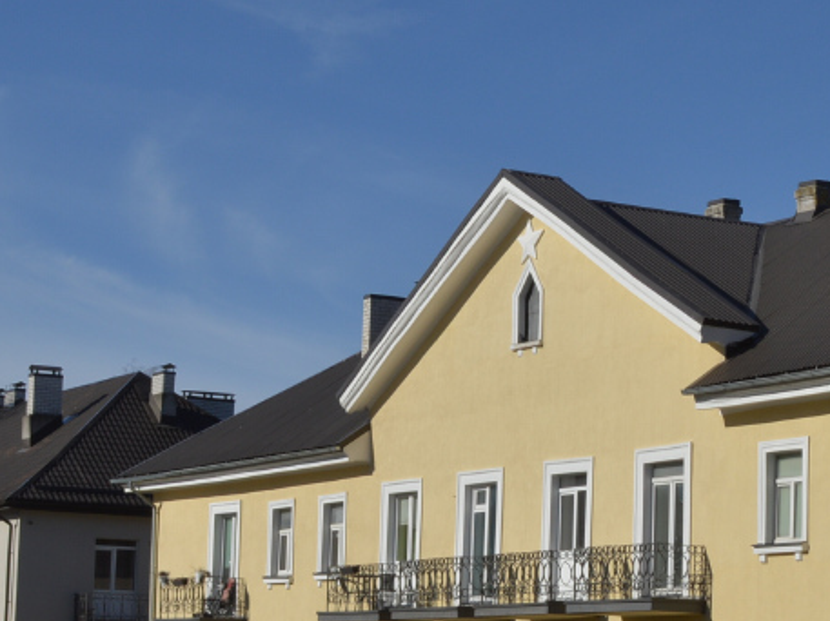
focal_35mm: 102
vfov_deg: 14.4
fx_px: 2450
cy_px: 416
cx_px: 912
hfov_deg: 18.5
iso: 100
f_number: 16
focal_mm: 27
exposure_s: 1/200
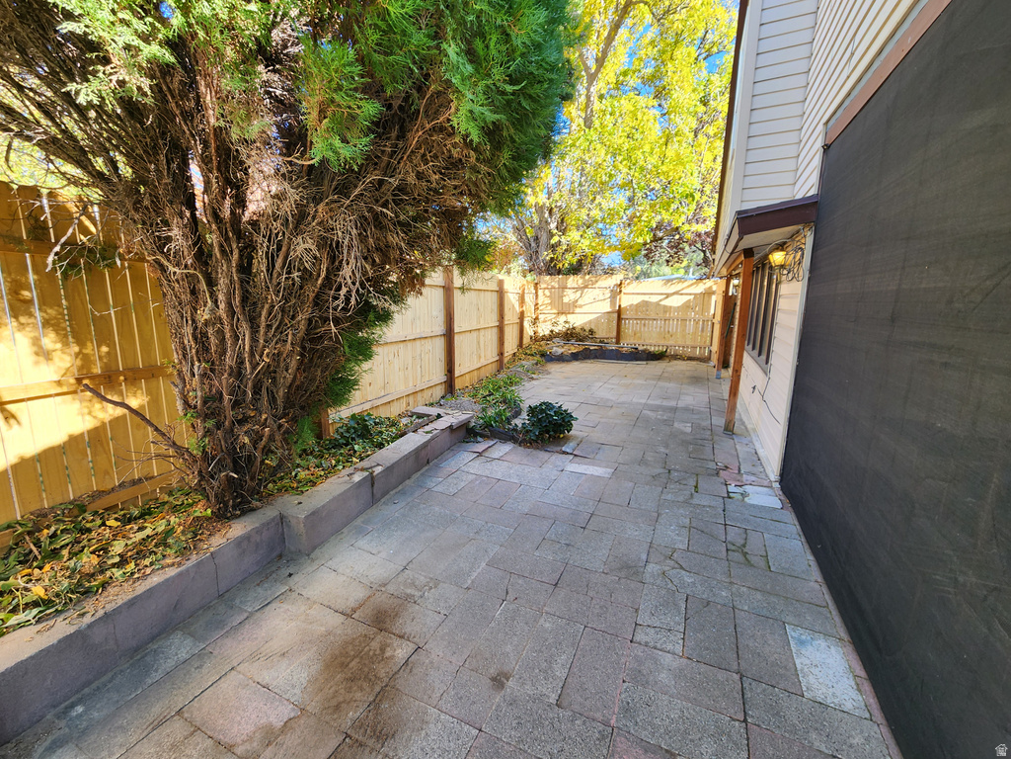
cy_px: 380
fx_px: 380
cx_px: 506
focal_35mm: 13
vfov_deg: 89.9
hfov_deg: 106.2
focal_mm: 2.2
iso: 50
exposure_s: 1/124
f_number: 2.2
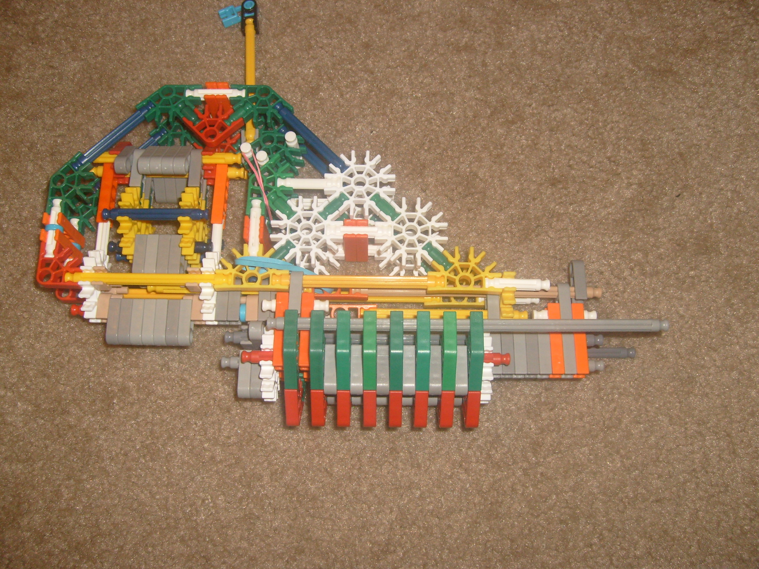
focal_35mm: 35
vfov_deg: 40.7
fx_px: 767
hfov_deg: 52.6
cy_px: 284
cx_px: 380
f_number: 2.8
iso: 100
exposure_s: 1/45
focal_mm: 5.8
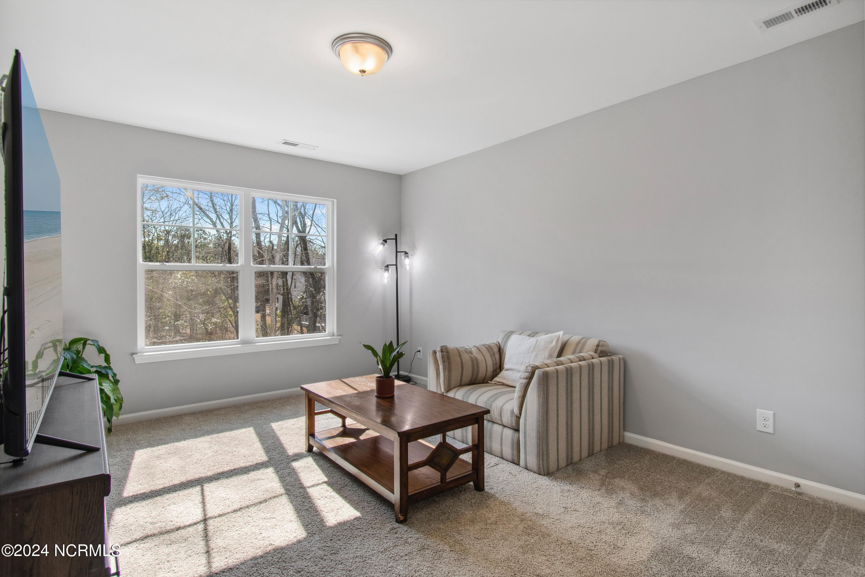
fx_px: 432
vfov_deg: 67.4
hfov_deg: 90.0
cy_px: 288
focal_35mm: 18
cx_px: 432
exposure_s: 1/60
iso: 100
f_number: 4.8
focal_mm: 12
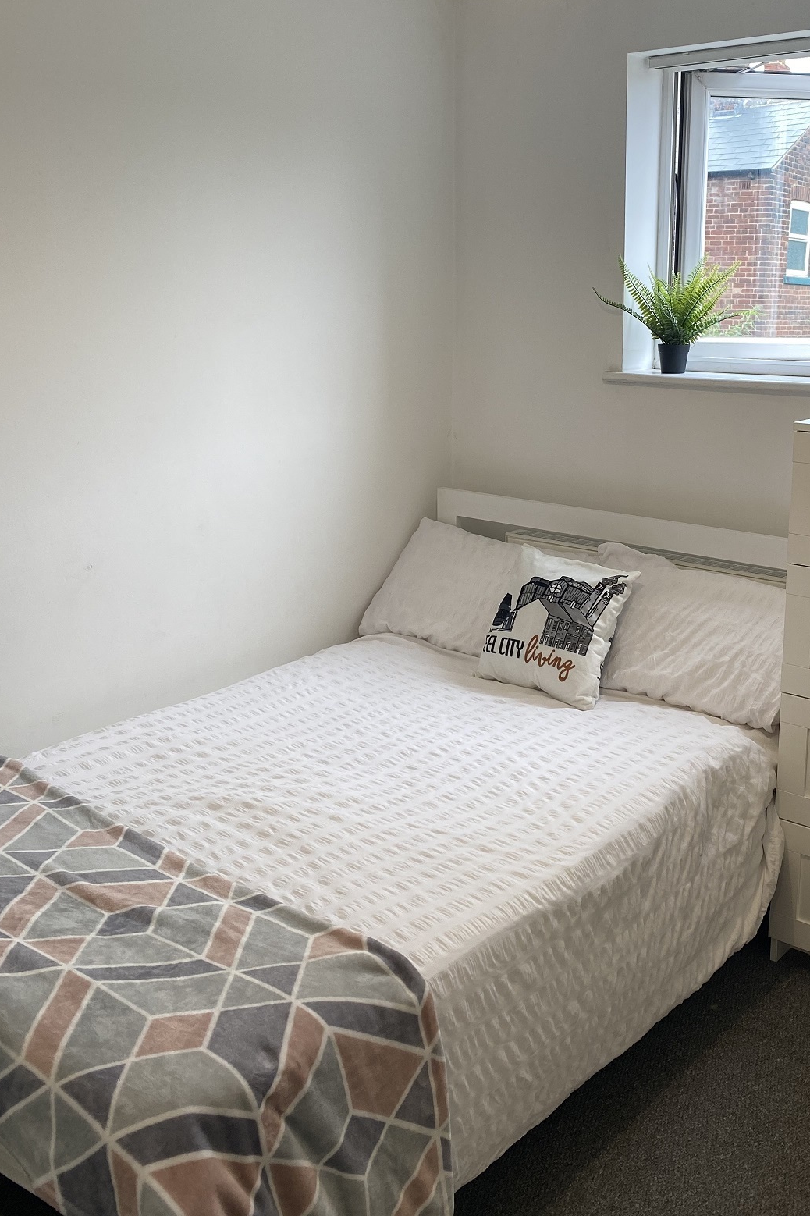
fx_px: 1182
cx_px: 542
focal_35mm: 35
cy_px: 504
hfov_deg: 37.4
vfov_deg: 54.2
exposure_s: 1/100
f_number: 1.8
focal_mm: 4.25
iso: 50
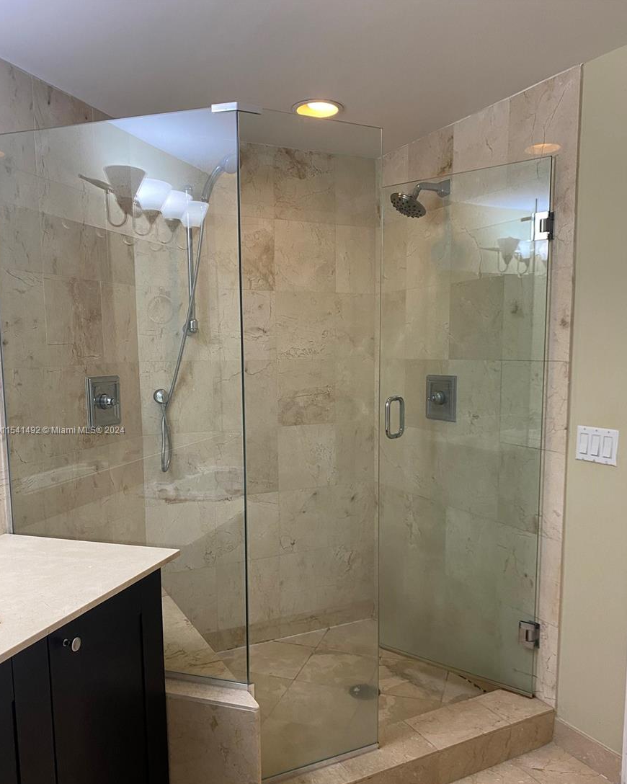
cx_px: 317
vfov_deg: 62.1
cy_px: 431
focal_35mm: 28
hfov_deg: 51.5
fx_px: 650
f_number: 1.8
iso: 125
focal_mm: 4.25
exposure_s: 1/60
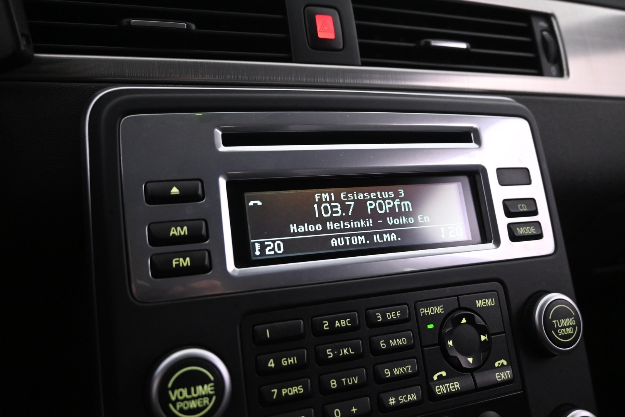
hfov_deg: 61.9
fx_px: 521
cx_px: 312
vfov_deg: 43.6
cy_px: 208
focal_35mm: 30
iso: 3200
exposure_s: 1/50
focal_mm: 20
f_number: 3.8
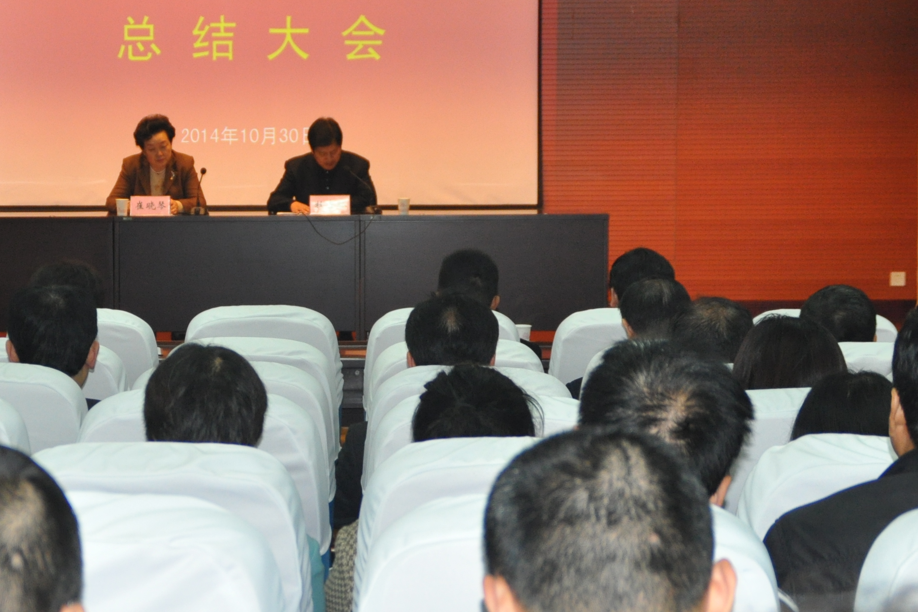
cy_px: 334
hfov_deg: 19.3
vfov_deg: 13.0
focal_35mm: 105
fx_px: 2677
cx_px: 212
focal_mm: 35
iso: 800
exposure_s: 1/60
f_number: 4.2
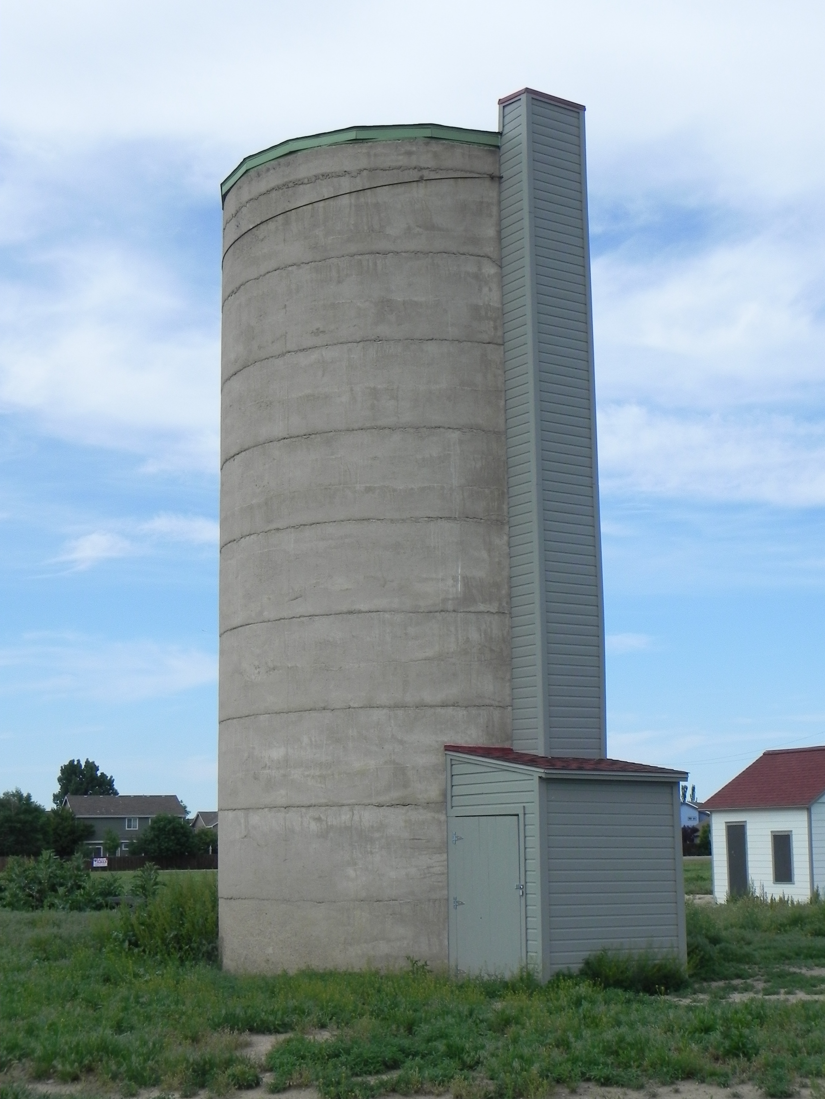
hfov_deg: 28.0
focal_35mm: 52
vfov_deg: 36.8
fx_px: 1652
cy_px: 550
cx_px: 412
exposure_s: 1/471
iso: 160
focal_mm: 9.2
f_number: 7.1
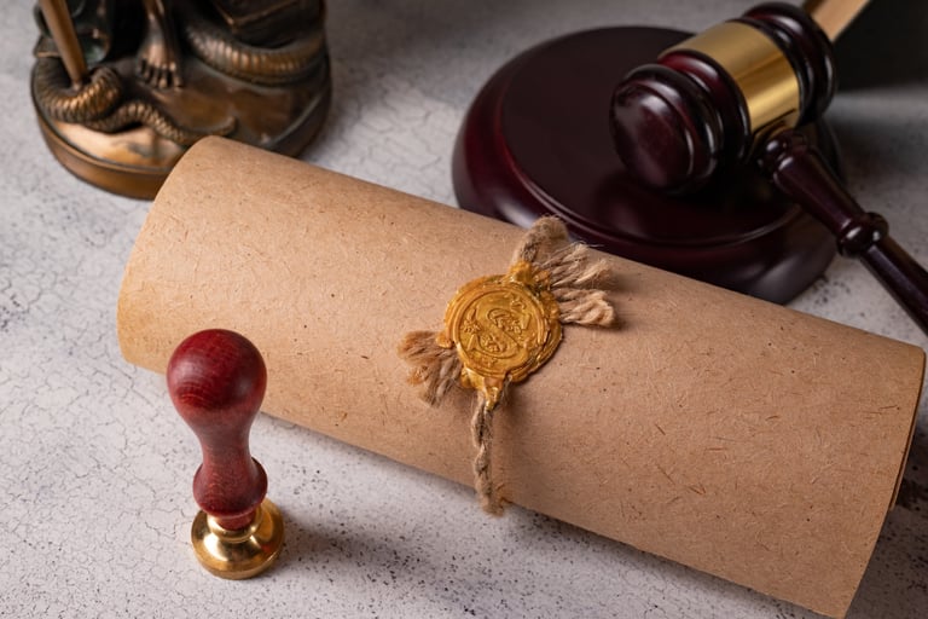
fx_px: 1289
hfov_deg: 39.6
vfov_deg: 27.0
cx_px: 464
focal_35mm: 50
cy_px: 310
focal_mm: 50
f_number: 9
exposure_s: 1/200
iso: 100
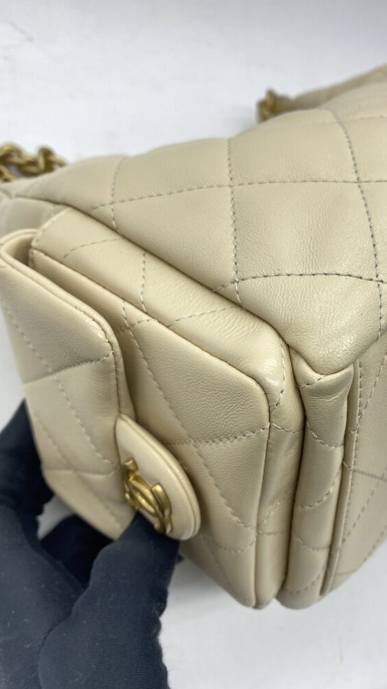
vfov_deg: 67.9
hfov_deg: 41.3
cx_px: 230
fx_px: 511
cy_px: 340
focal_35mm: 28
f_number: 1.8
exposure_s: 1/100
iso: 32
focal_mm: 4.25
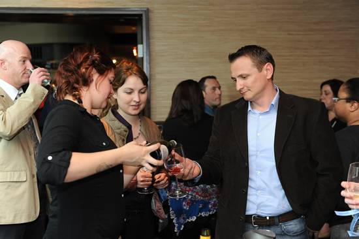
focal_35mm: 55
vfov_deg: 24.6
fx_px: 548
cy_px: 120
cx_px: 180
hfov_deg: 36.3
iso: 2000
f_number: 4
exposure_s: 1/160
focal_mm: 55
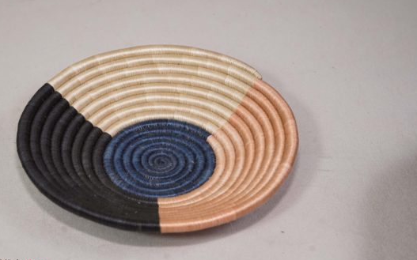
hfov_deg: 35.1
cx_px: 184
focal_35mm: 58
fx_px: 659
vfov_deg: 22.3
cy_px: 138
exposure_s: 1/80
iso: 800
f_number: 6.3
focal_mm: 50
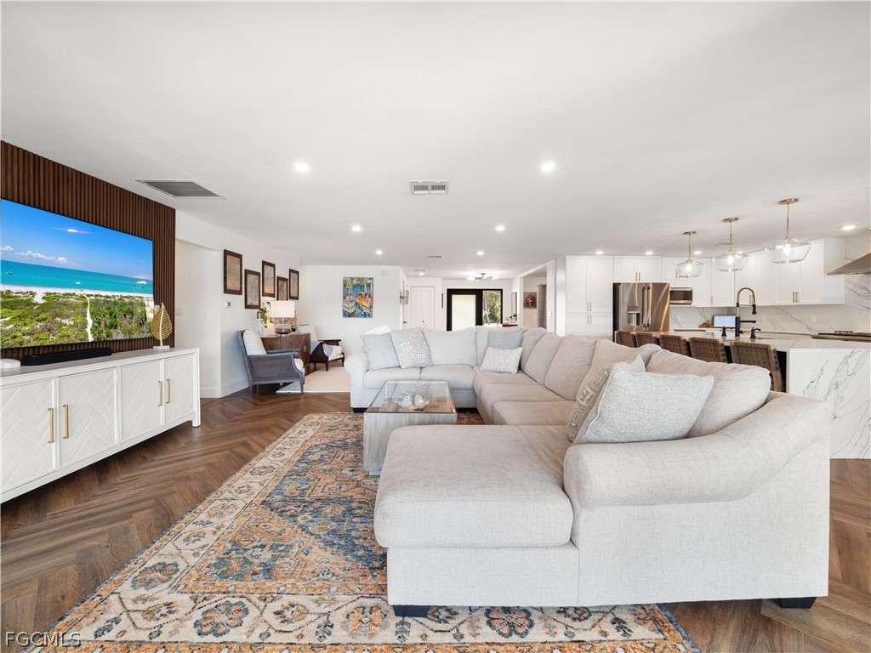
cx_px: 436
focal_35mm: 14
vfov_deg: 85.7
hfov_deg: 102.1
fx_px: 352
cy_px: 326
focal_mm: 7
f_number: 7.1
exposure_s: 1/5
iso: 200
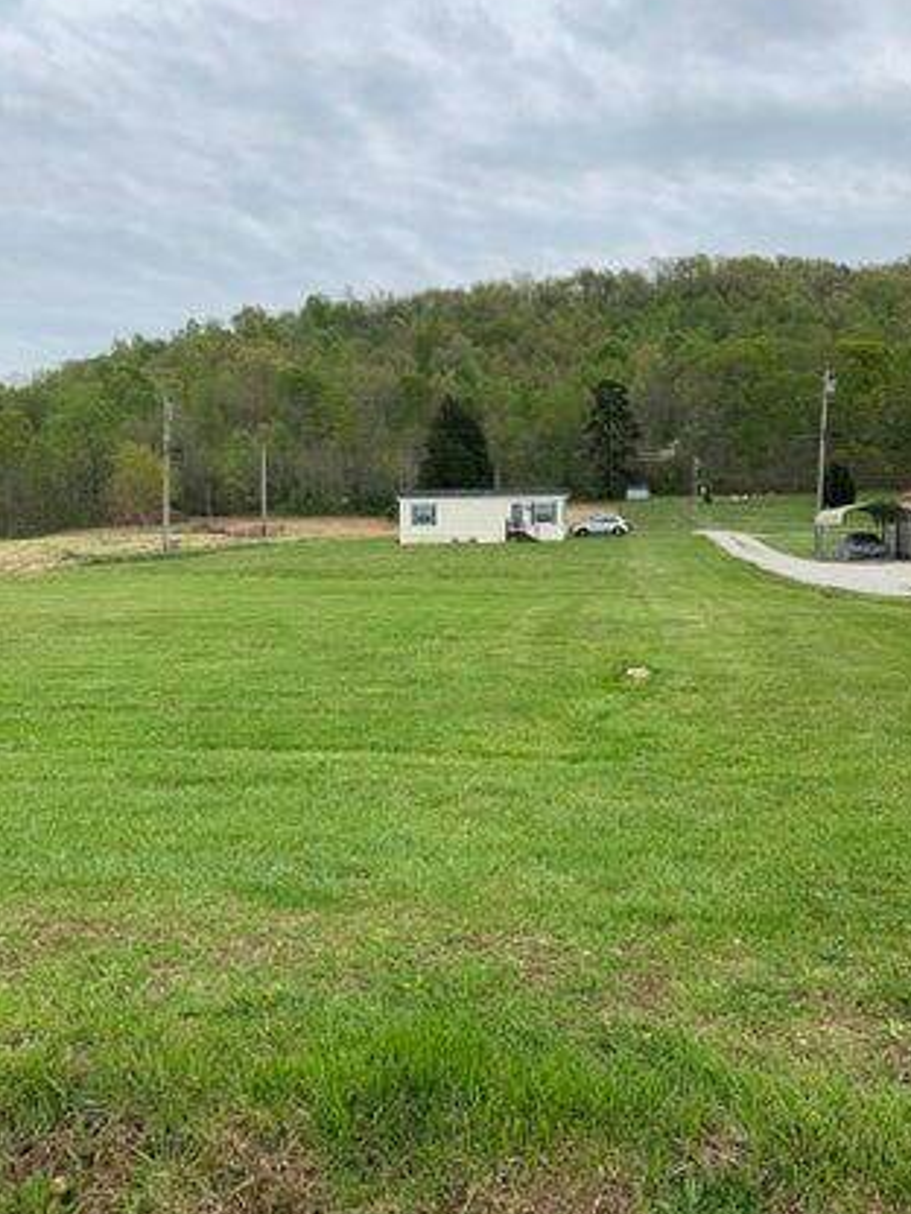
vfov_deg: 60.0
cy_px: 607
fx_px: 1053
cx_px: 426
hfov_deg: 46.8
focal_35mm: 30
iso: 25
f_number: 1.8
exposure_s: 1/822
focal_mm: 4.25
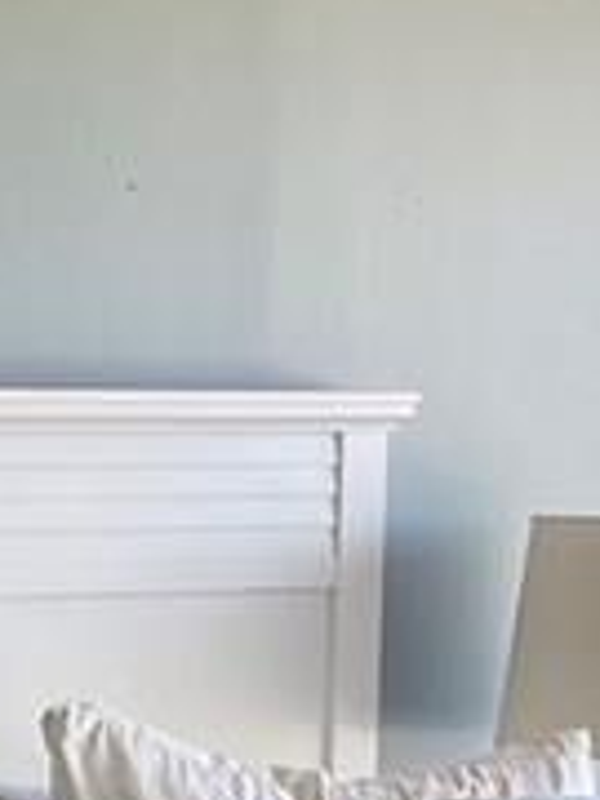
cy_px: 831
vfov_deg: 11.7
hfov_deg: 8.9
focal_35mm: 167
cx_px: 147
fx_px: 3859
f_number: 1.6
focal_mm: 5.1
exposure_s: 1/121
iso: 80
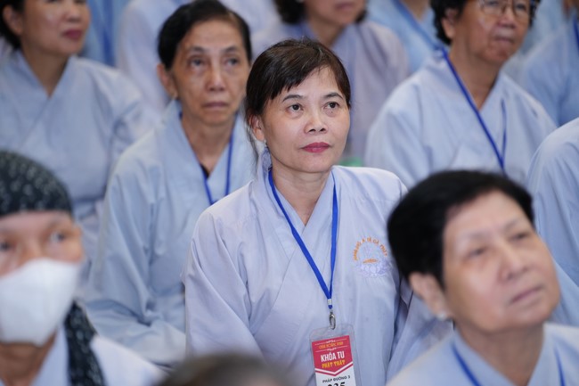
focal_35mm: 150
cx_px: 290
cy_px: 193
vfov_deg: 9.1
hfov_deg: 13.7
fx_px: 2412
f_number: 2.8
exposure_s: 1/125
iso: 1600
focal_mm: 150
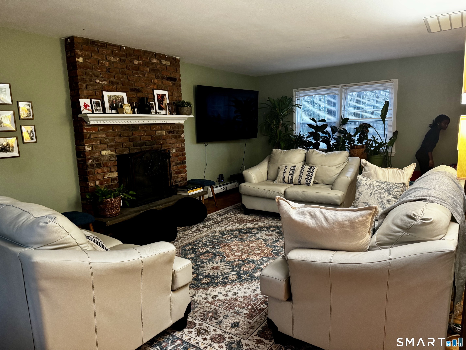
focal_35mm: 24
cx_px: 233
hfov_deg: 71.6
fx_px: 323
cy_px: 175
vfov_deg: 56.8
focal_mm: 6.76
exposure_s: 1/60
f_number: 1.78
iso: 800
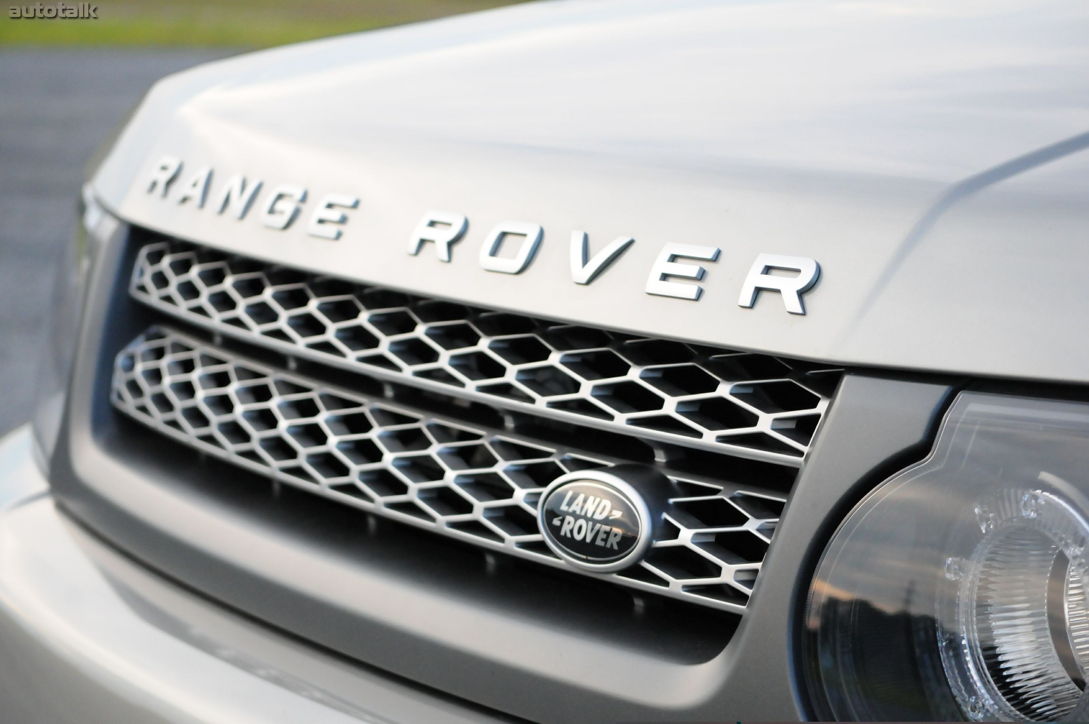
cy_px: 362
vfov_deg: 14.7
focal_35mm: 93
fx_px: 2810
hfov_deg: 21.9
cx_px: 544
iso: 2000
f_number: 5
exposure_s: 1/1000
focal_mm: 62
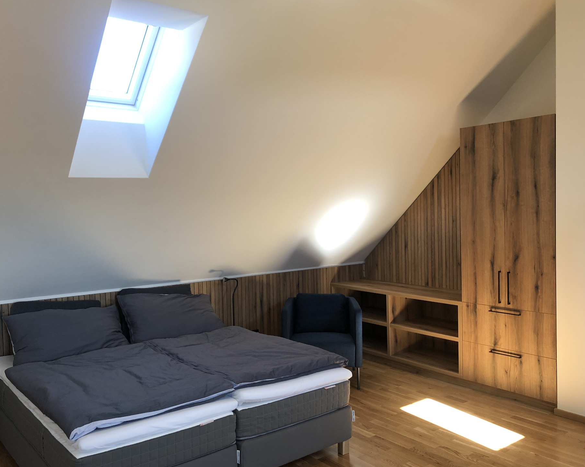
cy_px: 236
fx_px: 537
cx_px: 282
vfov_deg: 47.1
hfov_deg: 57.2
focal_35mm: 31
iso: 25
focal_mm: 3.99
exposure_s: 1/33
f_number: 1.8
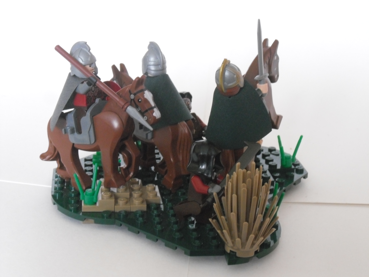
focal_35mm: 71
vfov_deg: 20.7
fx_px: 757
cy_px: 138
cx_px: 184
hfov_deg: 27.4
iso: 800
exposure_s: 1/22
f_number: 6.1
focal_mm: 12.76
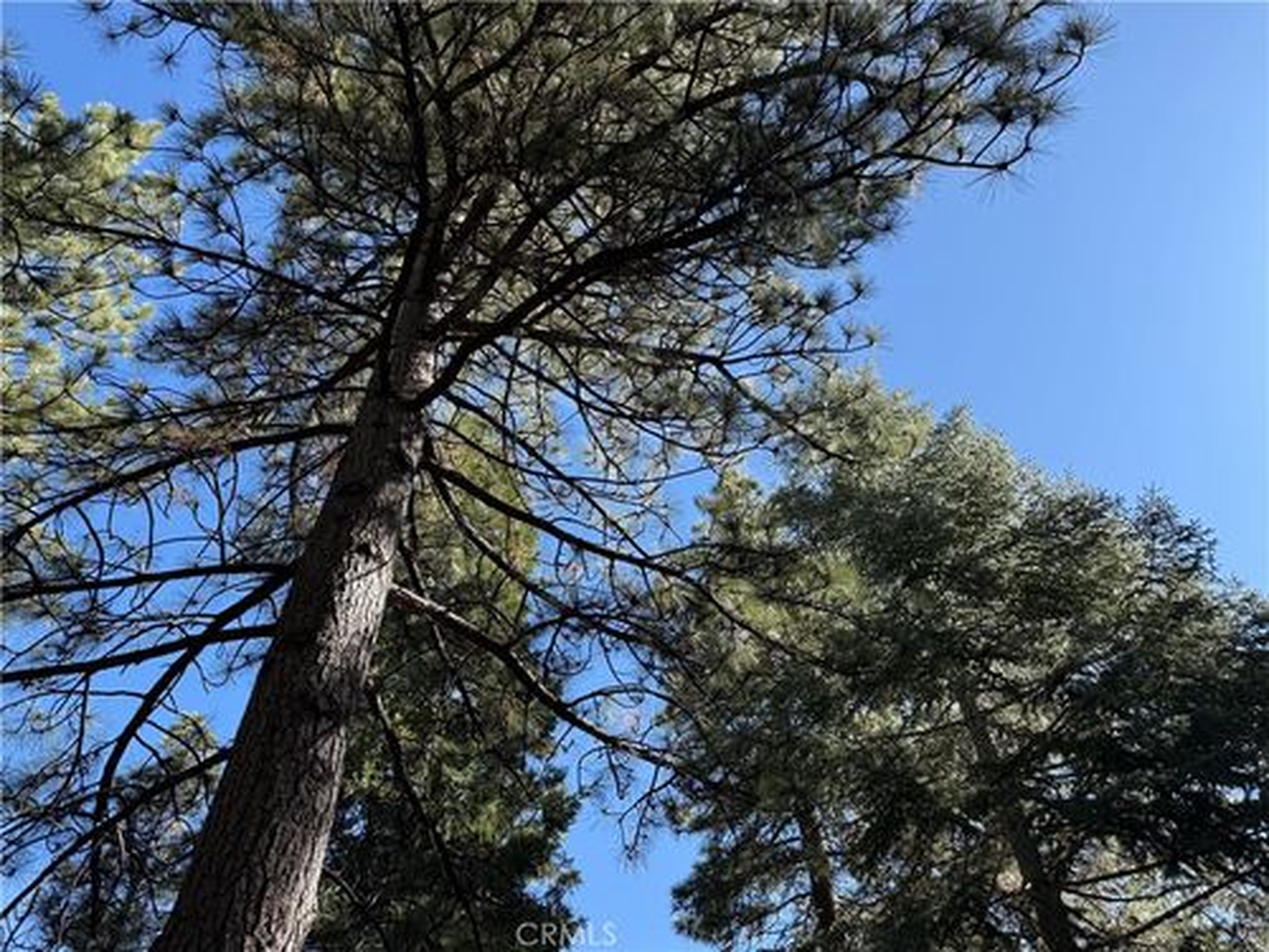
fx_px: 880
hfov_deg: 71.6
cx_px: 634
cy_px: 476
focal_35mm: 24
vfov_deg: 56.8
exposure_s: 1/1250
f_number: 1.78
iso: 80
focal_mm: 6.76
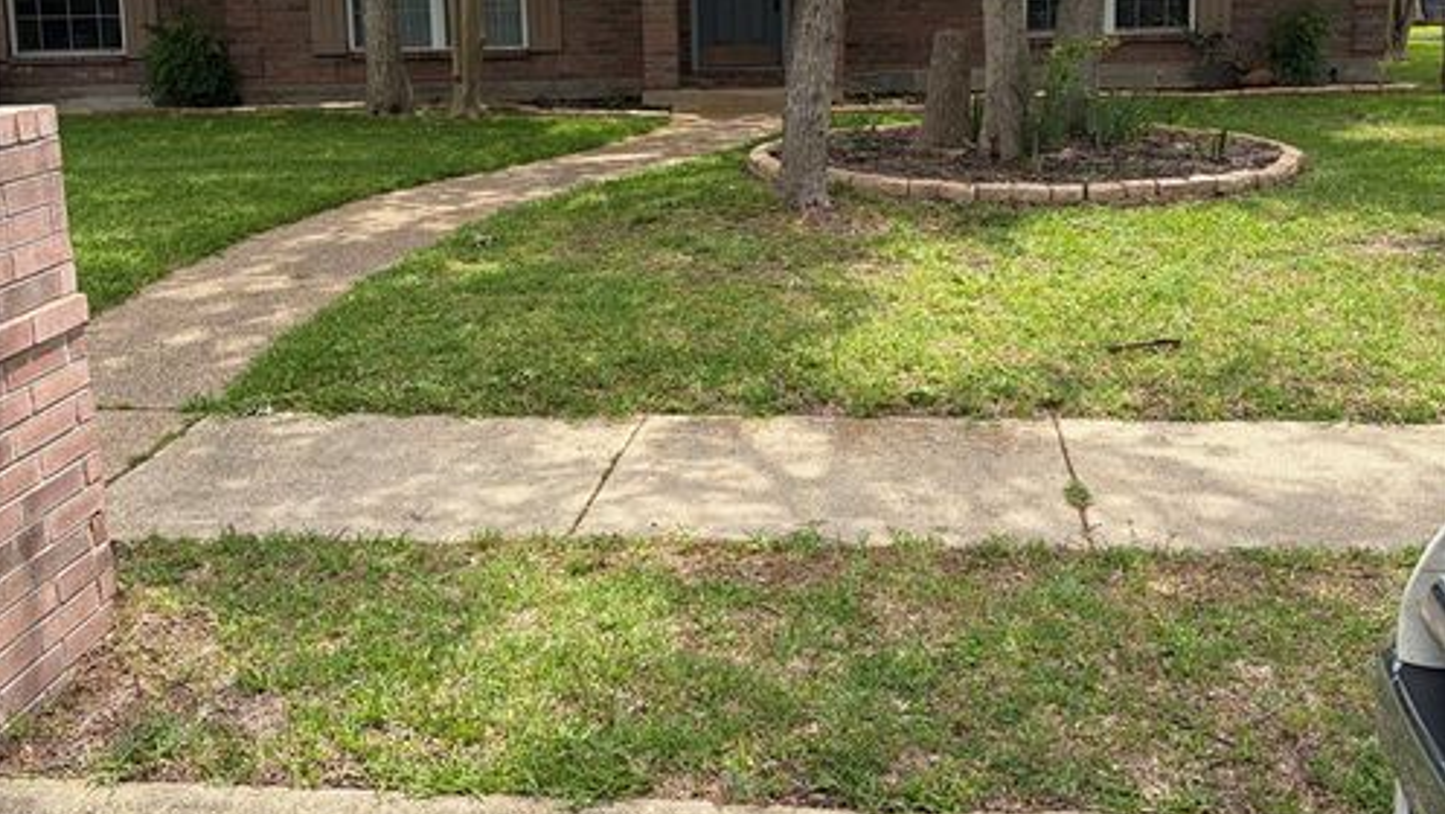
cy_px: 193
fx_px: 1457
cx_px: 721
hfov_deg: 52.8
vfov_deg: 30.6
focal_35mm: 38
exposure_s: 1/2075
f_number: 1.6
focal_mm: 5.96
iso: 50
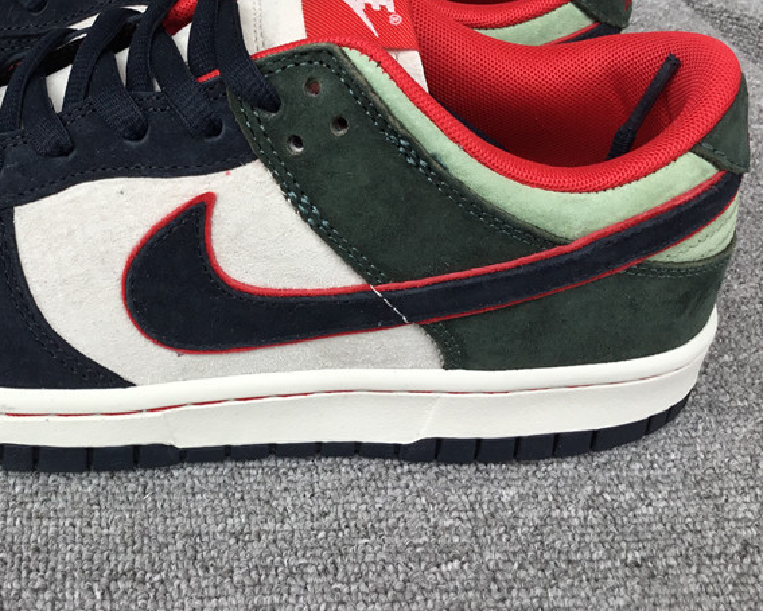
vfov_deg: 31.3
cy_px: 216
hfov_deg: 37.8
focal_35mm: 48
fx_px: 1084
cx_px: 191
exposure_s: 1/153
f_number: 2.4
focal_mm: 3.3
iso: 25
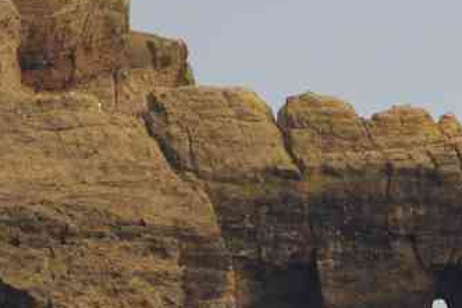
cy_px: 400
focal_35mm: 768
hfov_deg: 2.7
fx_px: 9851
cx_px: 471
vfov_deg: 1.8
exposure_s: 1/200
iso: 400
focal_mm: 170
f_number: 8
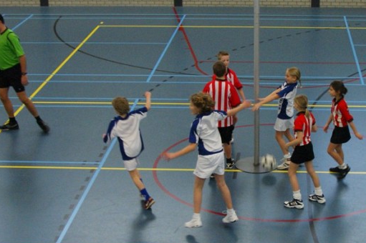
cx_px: 155
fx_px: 518
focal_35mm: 51
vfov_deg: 26.4
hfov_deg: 38.8
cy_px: 105
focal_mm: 22
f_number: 5.6
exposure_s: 1/100
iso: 800
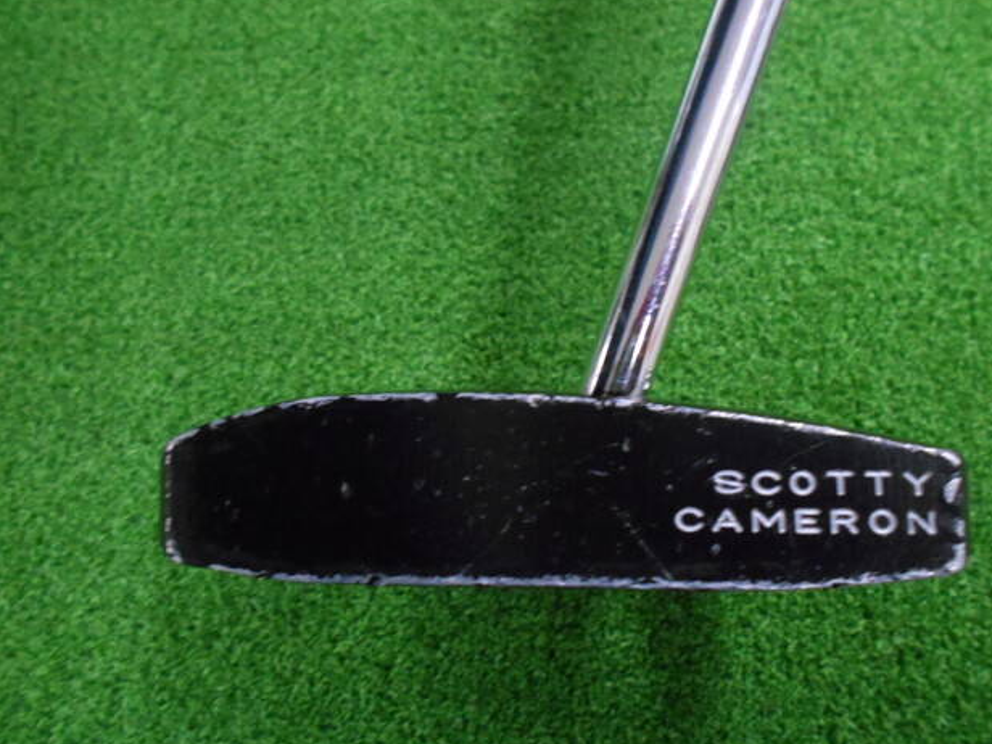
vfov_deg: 51.4
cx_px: 514
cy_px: 377
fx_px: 774
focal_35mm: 27
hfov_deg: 65.3
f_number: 3.2
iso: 800
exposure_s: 1/50
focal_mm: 4.6
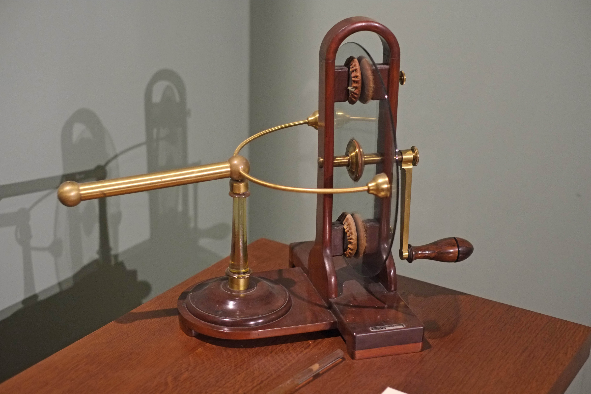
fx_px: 870
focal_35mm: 53
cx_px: 296
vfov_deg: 25.5
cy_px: 197
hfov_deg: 37.5
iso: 3200
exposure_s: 1/40
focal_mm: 35
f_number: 2.2
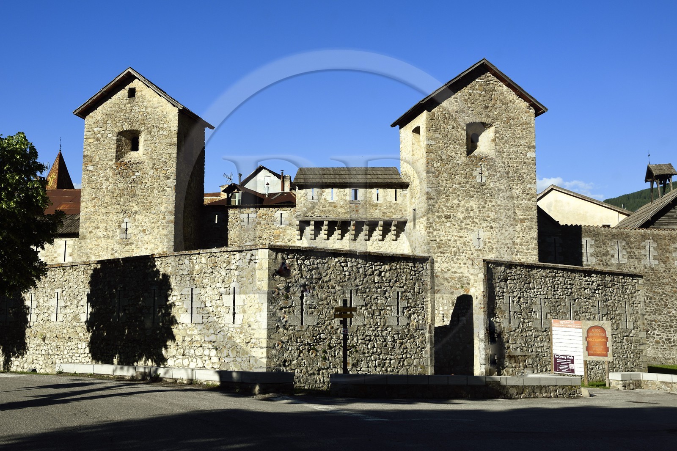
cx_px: 338
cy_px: 226
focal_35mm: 42
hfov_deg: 46.4
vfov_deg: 31.9
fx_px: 790
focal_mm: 42
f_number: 10
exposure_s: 1/400
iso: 200
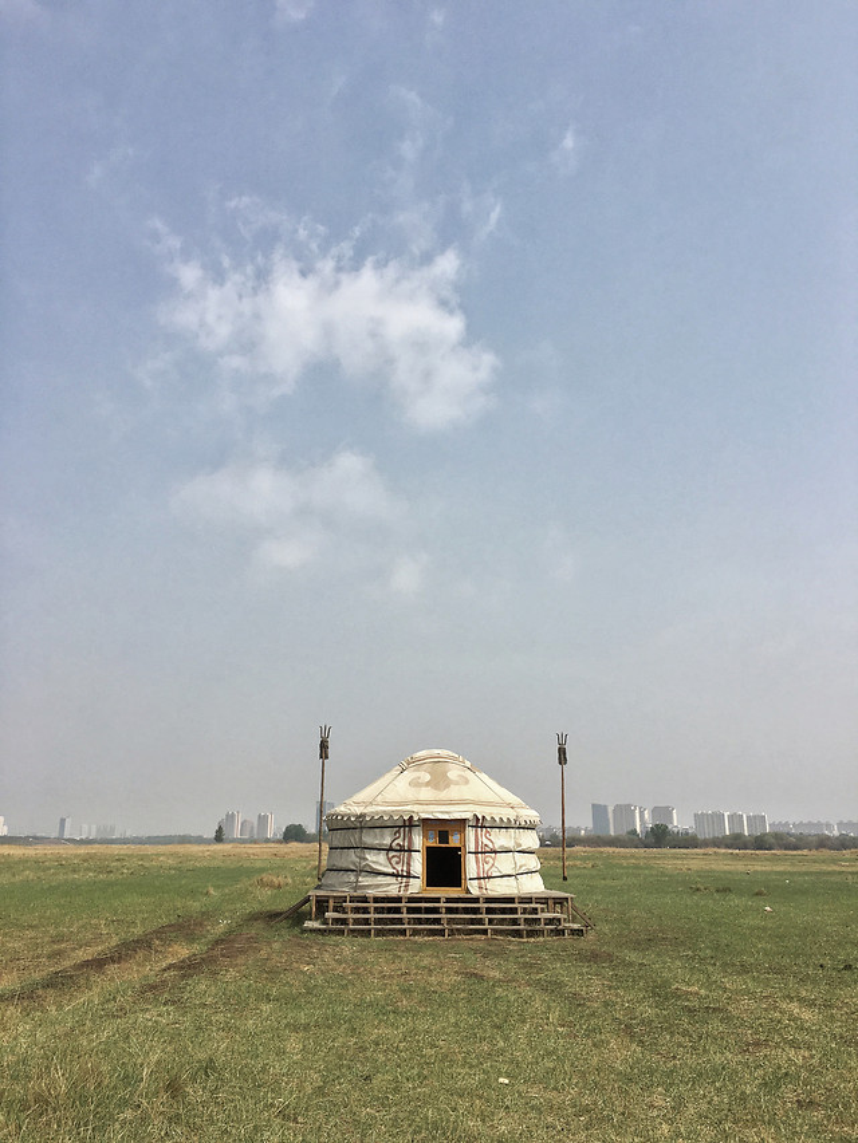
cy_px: 572
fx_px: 958
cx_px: 429
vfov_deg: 61.7
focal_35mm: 29
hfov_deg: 48.2
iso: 25
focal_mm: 4.15
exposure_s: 1/2404
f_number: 2.2
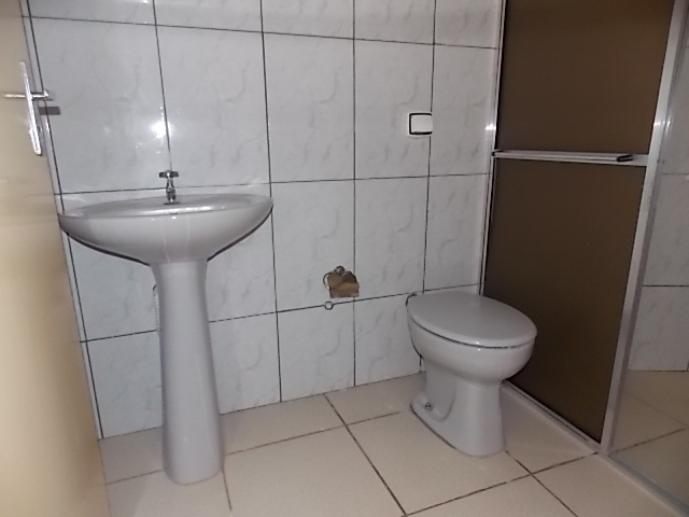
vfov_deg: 58.9
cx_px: 344
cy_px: 258
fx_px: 458
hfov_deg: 73.9
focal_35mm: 23
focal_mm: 4
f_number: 3.1
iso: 200
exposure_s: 1/30
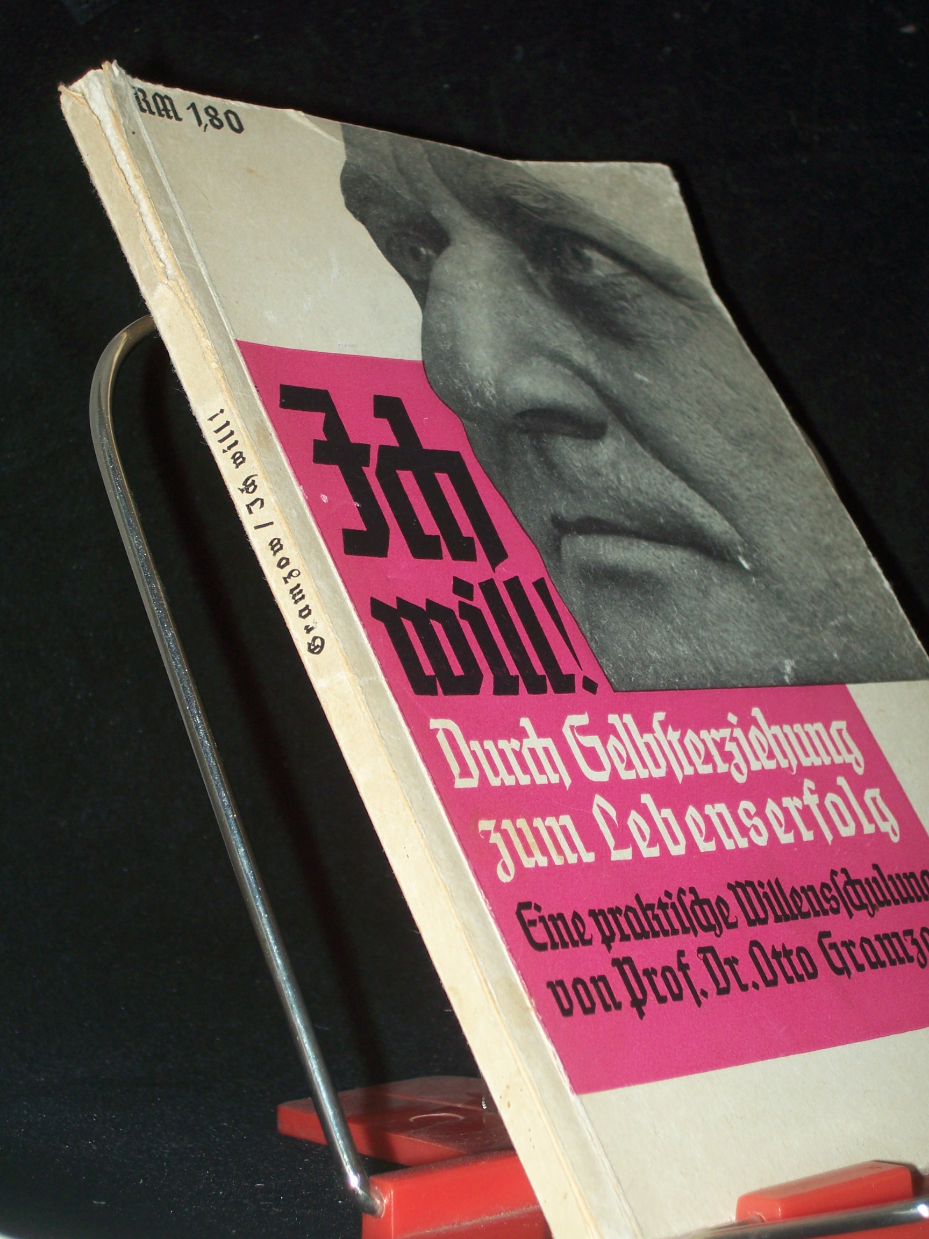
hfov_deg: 22.3
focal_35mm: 66
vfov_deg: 29.4
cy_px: 620
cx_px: 464
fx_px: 2362
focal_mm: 11
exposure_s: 1/80
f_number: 3.6
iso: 80
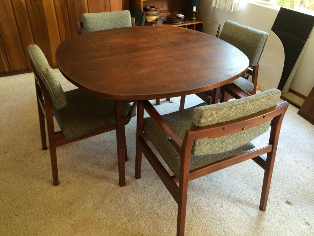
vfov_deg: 46.8
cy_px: 118
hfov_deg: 60.0
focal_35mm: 30
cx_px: 157
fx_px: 272
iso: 160
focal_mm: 4.12
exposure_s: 1/30
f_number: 2.2
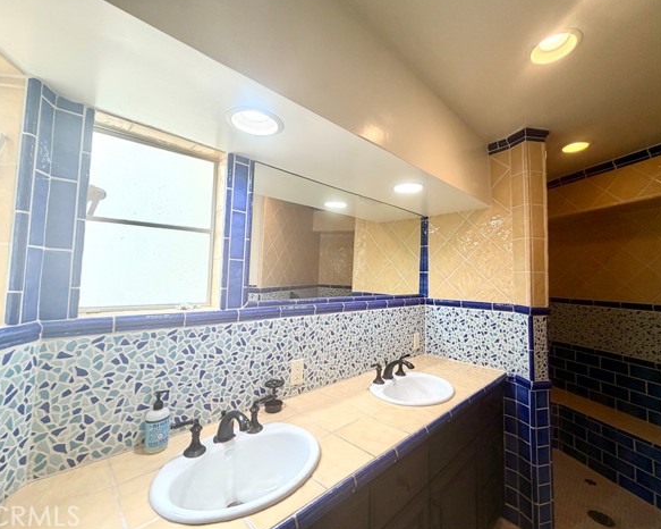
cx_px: 340
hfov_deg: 96.8
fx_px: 293
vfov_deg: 84.0
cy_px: 260
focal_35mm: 15
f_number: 2.2
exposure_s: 1/120
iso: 100
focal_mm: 2.22
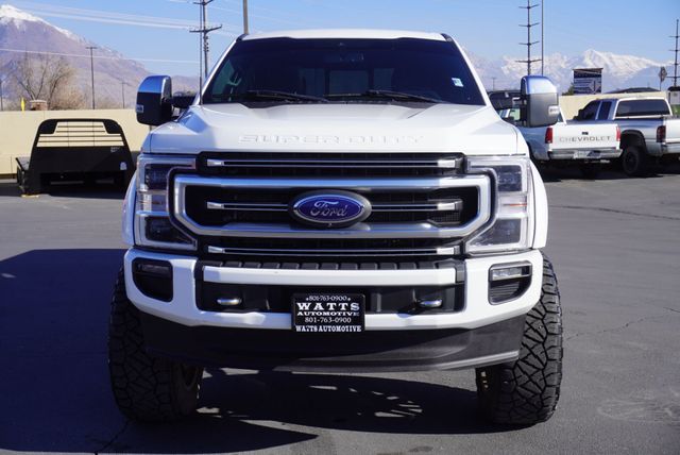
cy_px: 228
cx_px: 340
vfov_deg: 29.9
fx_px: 851
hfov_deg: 43.6
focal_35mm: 45
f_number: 9
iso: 100
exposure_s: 1/200
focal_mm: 30
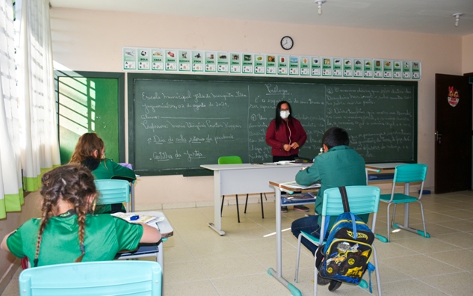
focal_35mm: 34
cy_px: 140
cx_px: 238
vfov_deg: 37.3
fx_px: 438
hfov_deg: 56.7
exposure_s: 1/250
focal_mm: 22
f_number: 3.5
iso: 100
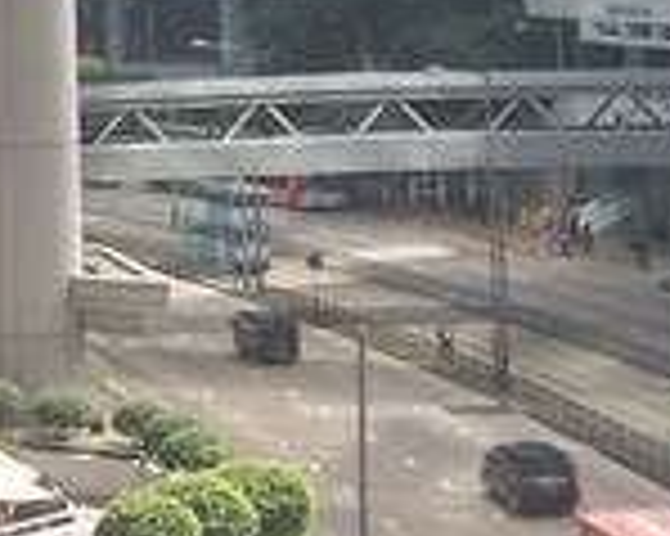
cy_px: -135
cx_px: -342
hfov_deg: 12.0
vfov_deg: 9.9
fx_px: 3052
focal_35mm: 154
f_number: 2.8
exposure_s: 1/40
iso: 50
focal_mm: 3.8
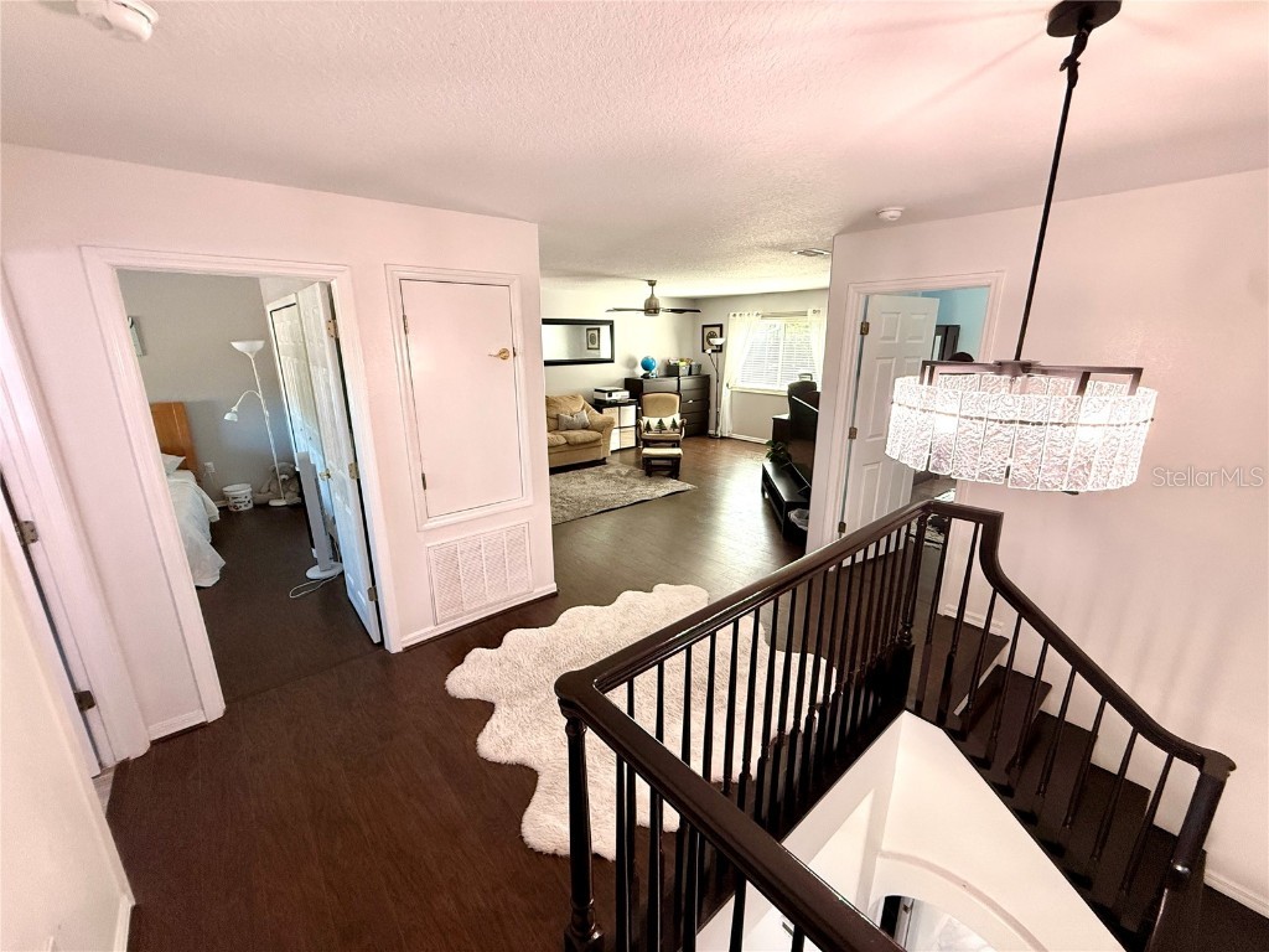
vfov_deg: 85.7
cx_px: 634
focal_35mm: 14
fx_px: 513
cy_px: 476
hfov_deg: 102.1
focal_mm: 2.22
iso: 320
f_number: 2.2
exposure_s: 1/120
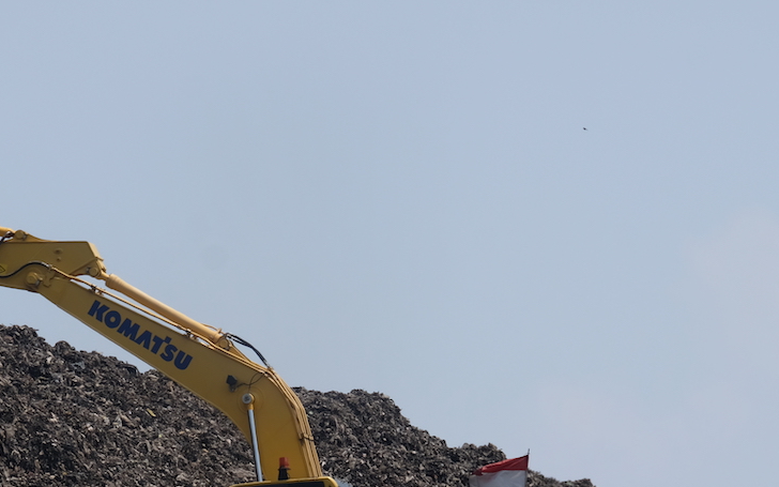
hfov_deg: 4.1
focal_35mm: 510
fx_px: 10827
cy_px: 464
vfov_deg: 2.6
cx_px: 370
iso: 100
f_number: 10
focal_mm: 171.6
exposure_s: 1/180
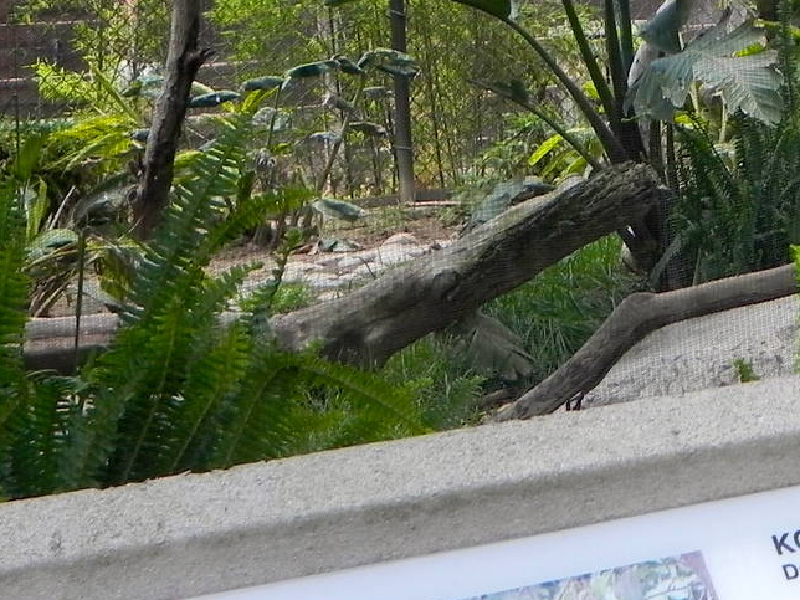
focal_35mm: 82
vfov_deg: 17.3
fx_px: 1895
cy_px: -99
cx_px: 781
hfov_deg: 23.0
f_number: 3.5
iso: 160
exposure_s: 1/102
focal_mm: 5.9
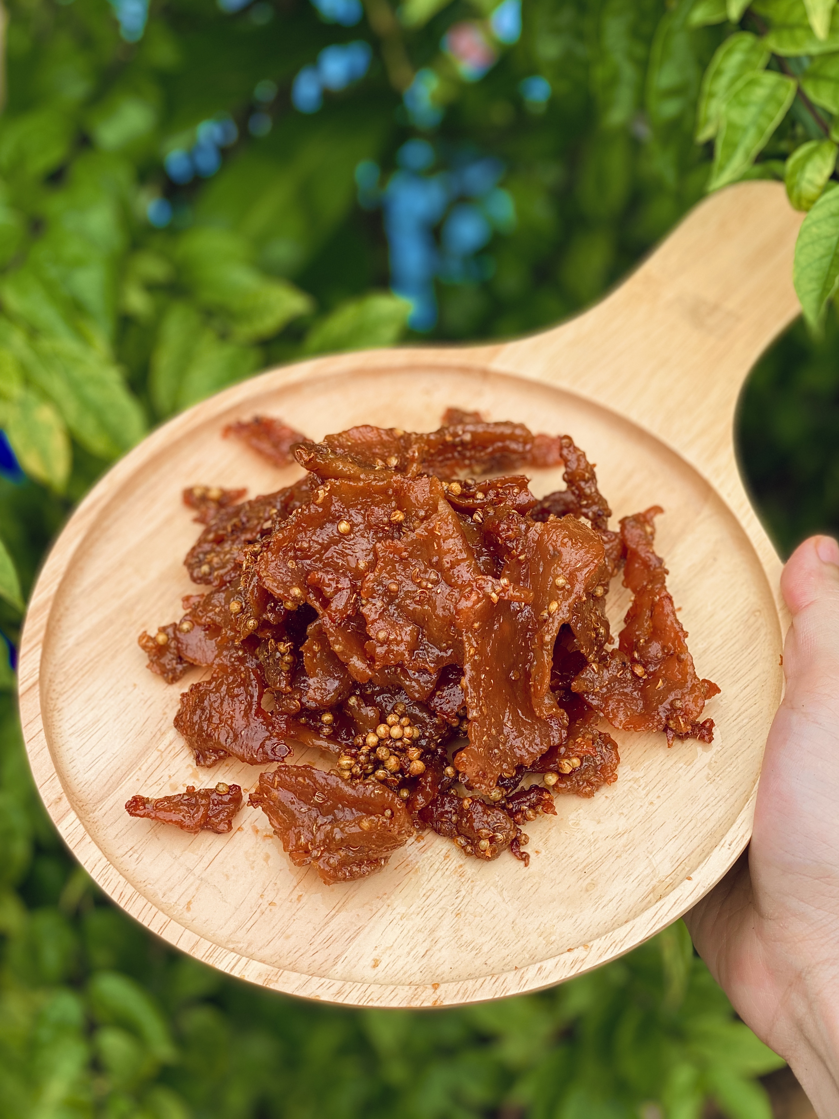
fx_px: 1681
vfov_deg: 36.8
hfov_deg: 28.0
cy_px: 560
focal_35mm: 52
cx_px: 420
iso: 20
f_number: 2
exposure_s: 1/639
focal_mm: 6
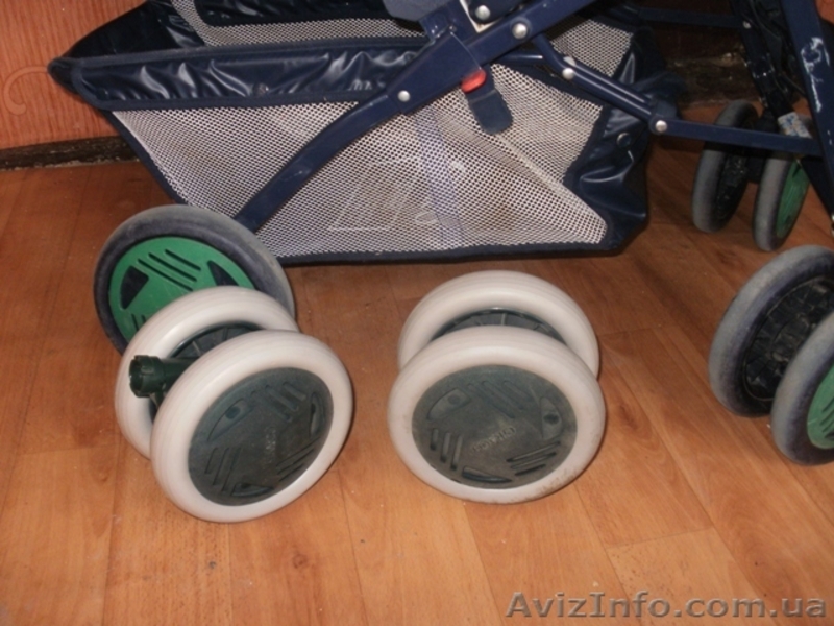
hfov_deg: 51.4
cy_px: 313
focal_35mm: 36
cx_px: 417
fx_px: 867
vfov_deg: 39.7
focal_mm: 6.3
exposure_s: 1/30
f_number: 3.5
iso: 125
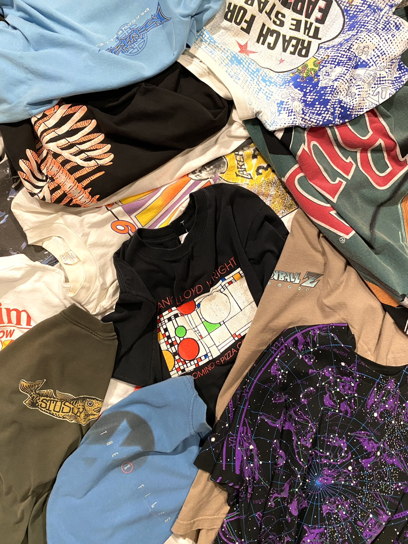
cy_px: 272
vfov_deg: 67.3
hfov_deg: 53.1
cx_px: 204
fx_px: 409
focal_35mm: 26
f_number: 1.8
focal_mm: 4.25
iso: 250
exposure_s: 1/60
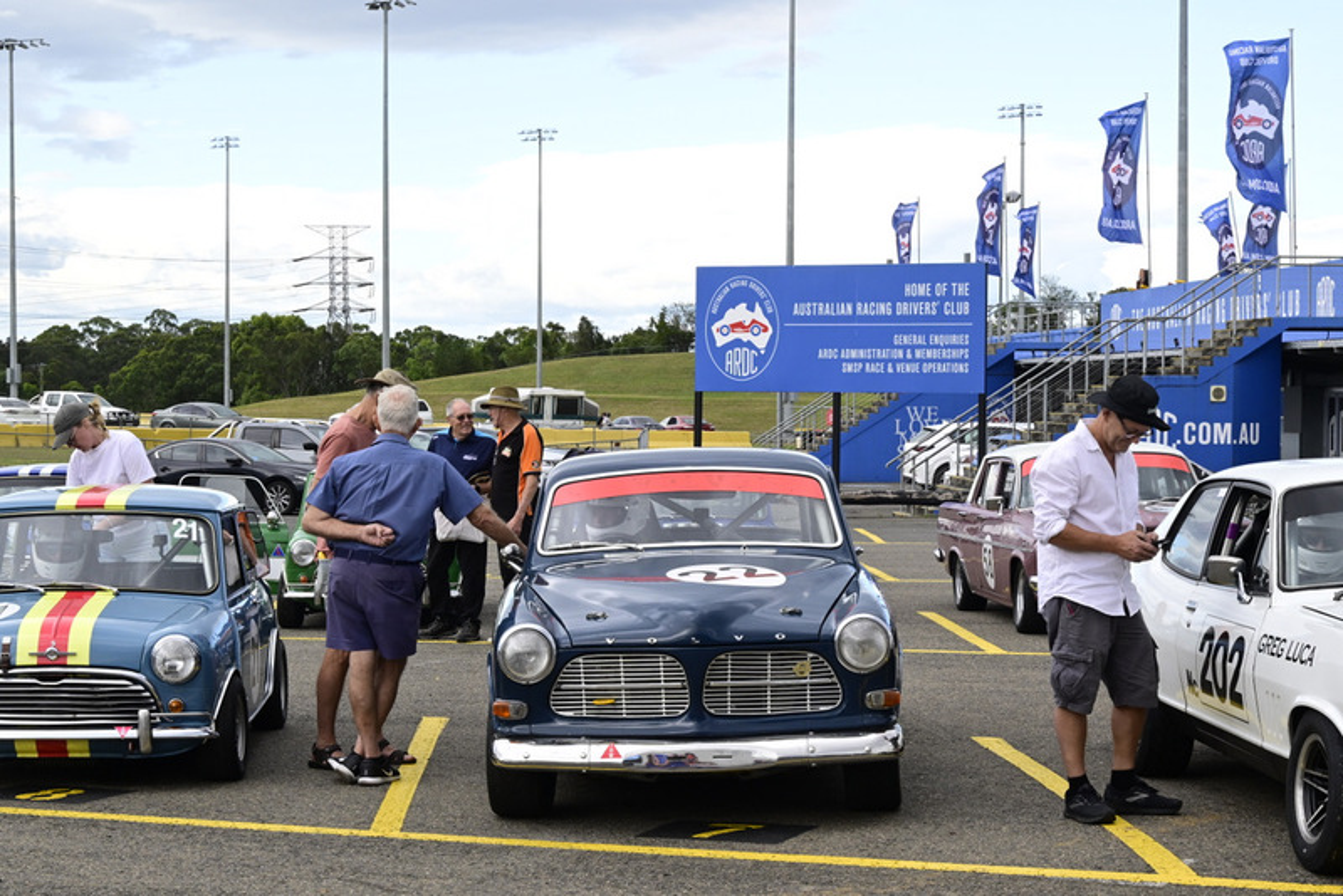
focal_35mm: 69
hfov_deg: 29.2
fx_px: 2575
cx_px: 672
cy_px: 448
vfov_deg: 19.7
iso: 500
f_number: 11
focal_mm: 46
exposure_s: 1/250
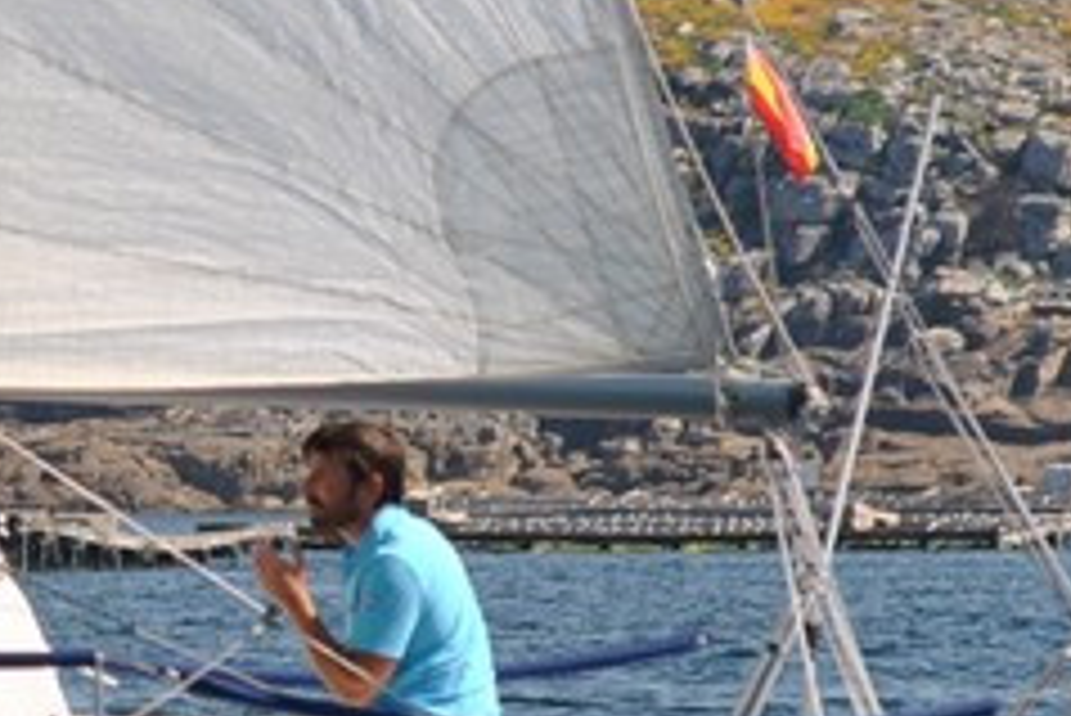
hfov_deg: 3.0
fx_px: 20539
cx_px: -432
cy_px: 500
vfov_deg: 2.0
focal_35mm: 690
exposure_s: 1/500
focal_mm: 122
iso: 110
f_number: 5.6
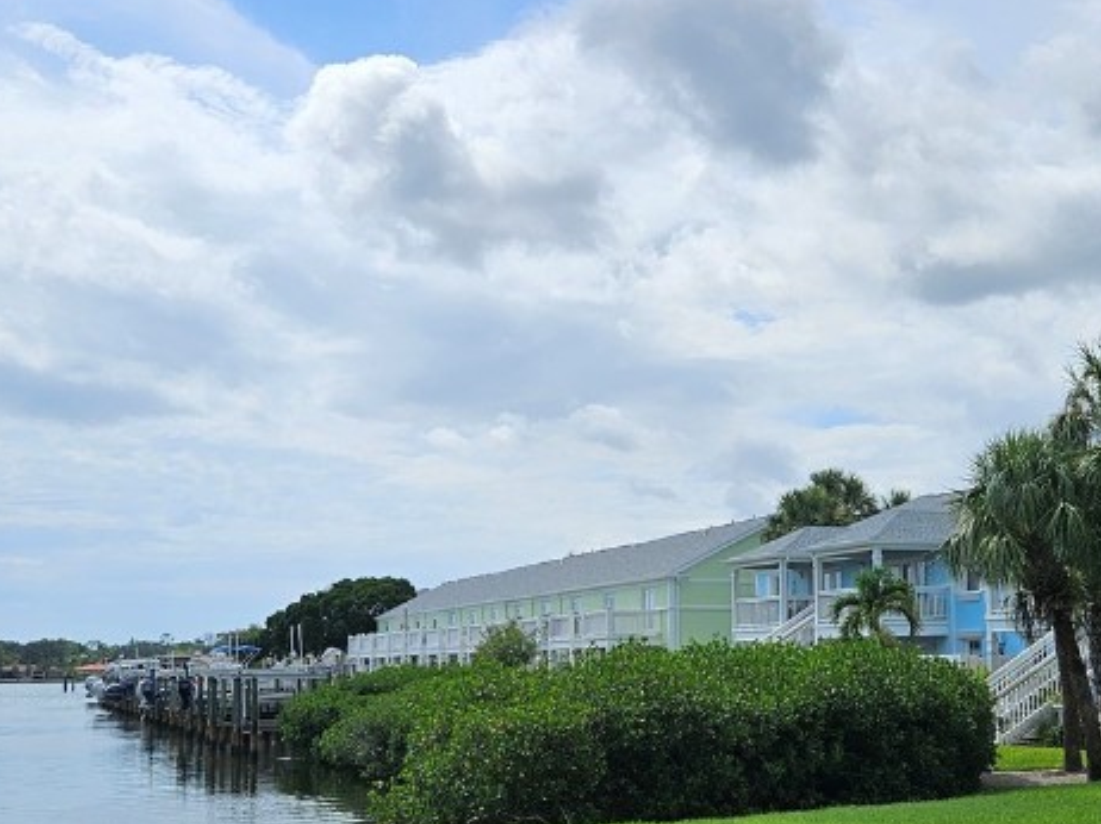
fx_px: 1621
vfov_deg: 28.4
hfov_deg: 37.5
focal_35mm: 51
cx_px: 596
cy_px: 533
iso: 25
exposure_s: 1/5748
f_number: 1.8
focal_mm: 5.4
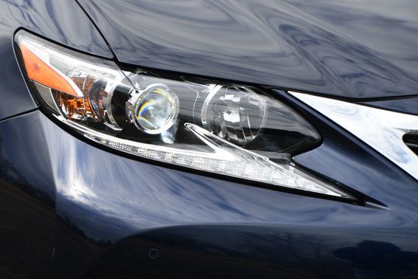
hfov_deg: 12.4
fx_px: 1927
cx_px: 189
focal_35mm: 166
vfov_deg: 8.3
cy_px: 122
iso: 100
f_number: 9
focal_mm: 98
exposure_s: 1/320
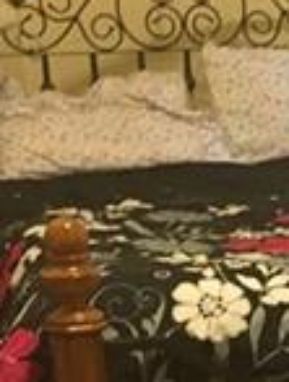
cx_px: 625
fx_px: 1674
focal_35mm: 151
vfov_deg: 12.7
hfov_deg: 9.1
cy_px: 468
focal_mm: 4.15
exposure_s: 1/17
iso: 200
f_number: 2.2
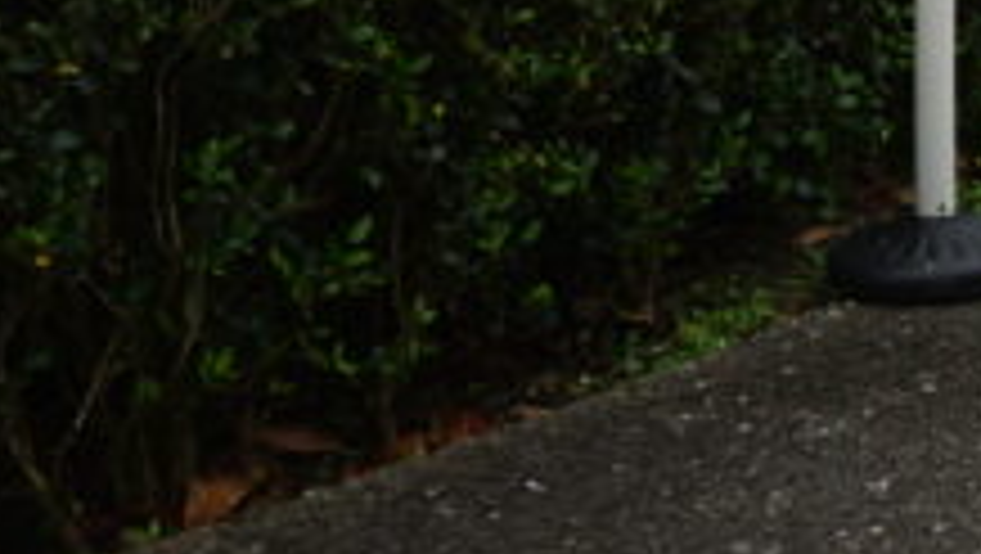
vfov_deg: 9.4
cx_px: 1620
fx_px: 3072
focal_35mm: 118
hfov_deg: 16.1
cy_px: -707
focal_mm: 16
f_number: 8
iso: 100
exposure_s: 1/80
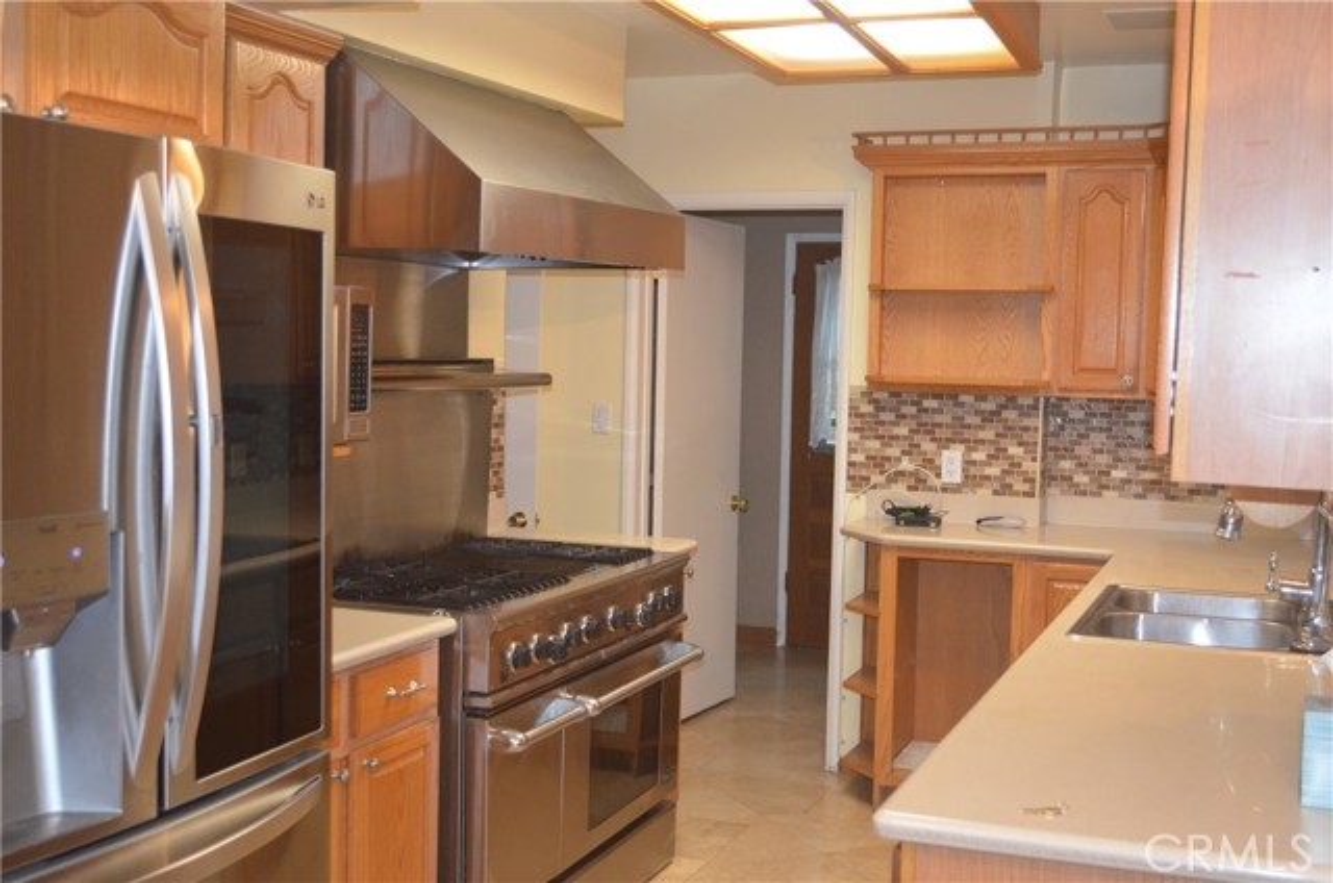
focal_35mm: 44
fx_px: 1607
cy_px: 442
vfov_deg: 30.7
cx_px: 666
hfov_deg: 45.0
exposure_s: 1/60
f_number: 4.5
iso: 2000
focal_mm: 29
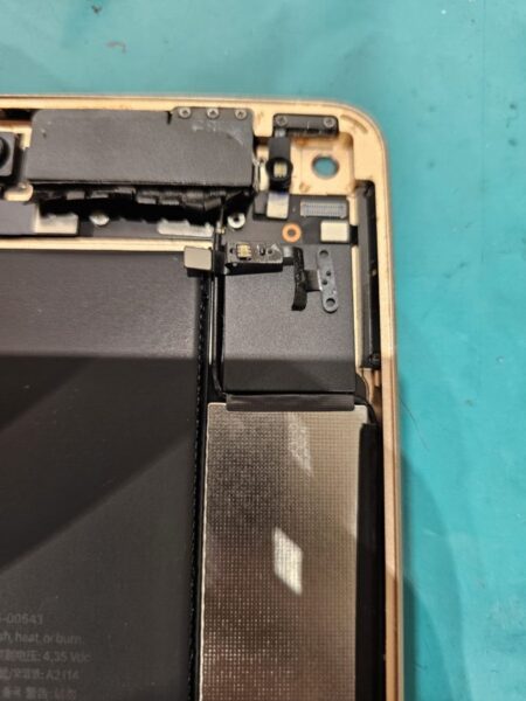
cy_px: 350
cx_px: 263
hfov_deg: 58.9
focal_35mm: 23
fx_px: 466
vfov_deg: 73.9
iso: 125
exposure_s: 1/100
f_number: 1.7
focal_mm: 6.3
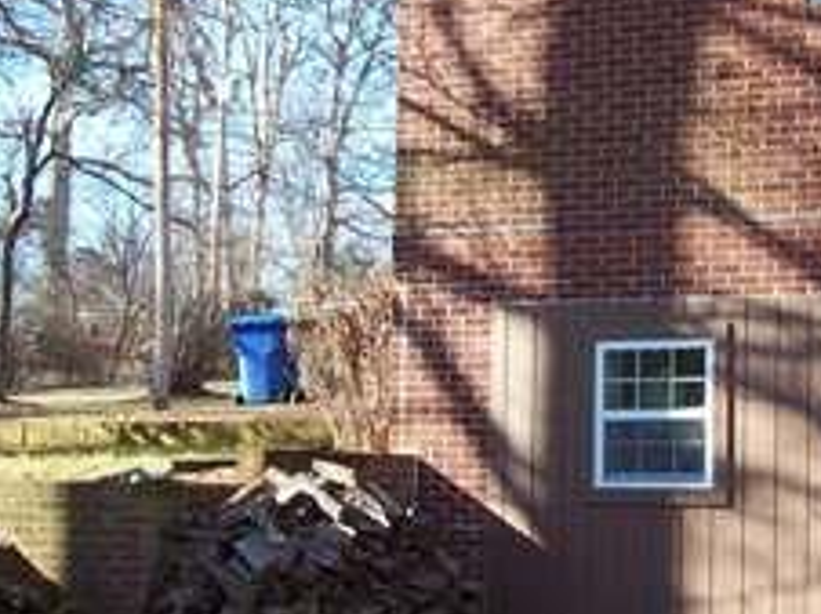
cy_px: 294
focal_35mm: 102
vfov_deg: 14.5
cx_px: 745
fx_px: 2417
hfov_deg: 18.9
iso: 80
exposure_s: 1/278
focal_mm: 6
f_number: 2.7
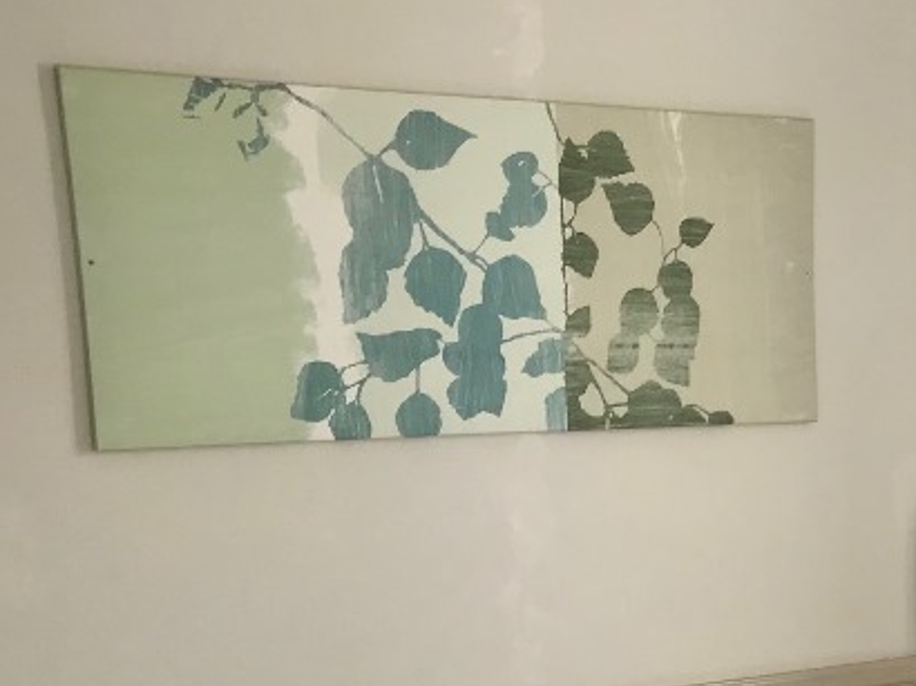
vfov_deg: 19.8
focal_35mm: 70
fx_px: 1851
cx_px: 853
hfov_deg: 26.7
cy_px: 811
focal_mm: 3.99
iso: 25
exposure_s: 1/50
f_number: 1.8
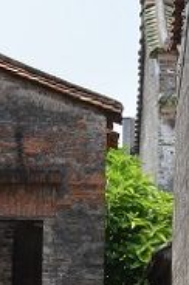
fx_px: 2023
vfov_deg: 8.0
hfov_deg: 5.3
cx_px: 81
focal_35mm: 256
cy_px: 209
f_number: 9
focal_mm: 32
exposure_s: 1/500
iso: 400
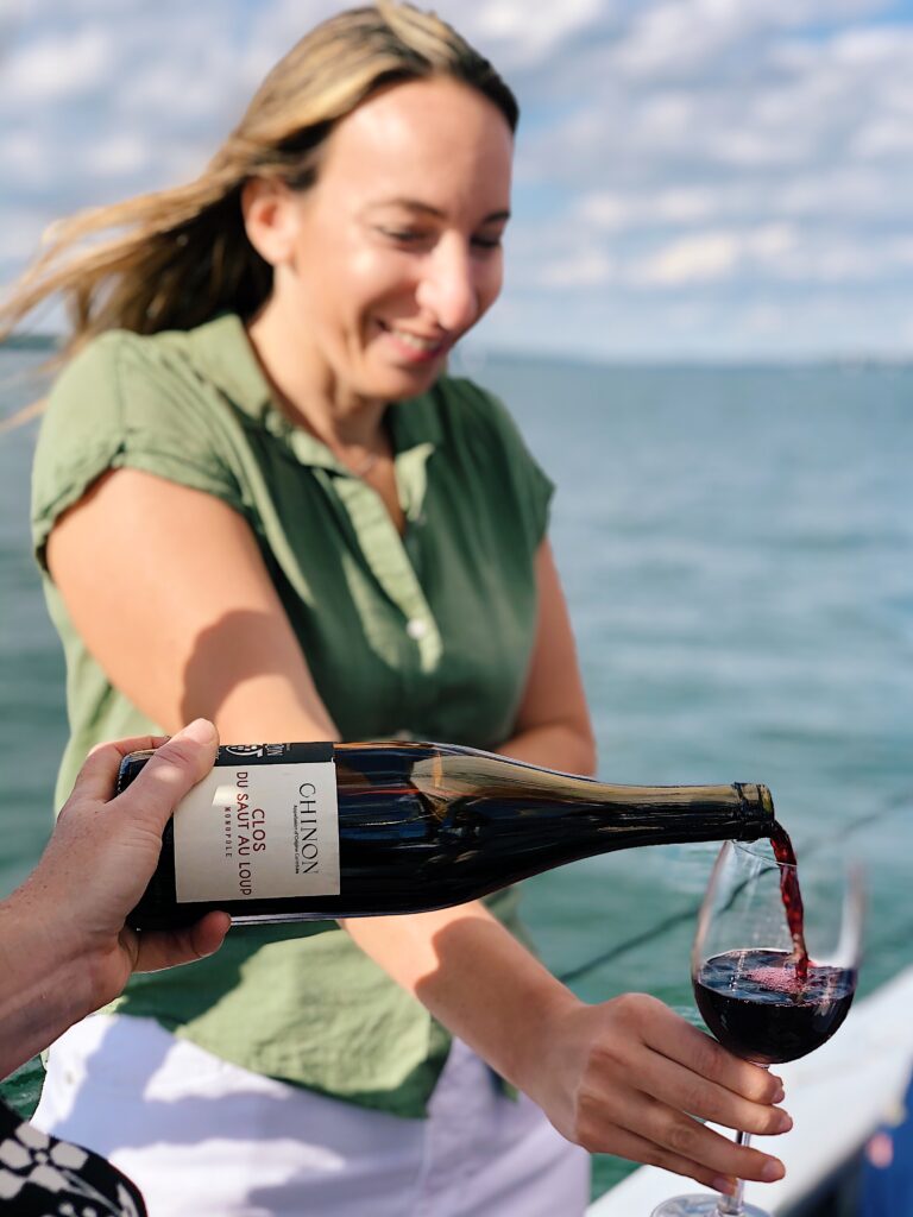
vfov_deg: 36.8
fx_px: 1829
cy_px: 608
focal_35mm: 52
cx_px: 456
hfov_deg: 28.0
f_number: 2.4
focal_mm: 6
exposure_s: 1/623
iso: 16
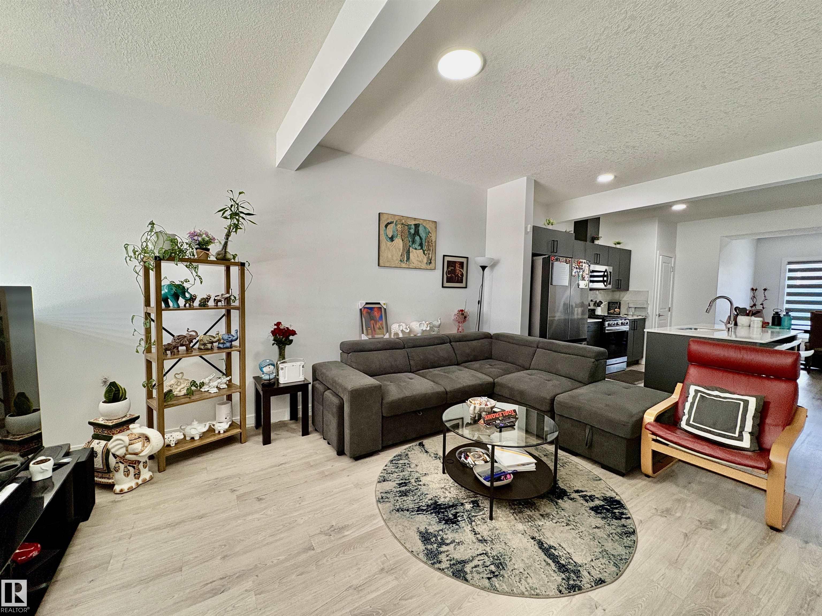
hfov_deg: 102.1
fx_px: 332
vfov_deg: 85.7
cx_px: 411
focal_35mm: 14
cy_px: 308
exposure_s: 1/120
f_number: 2.2
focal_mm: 2.22
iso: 200
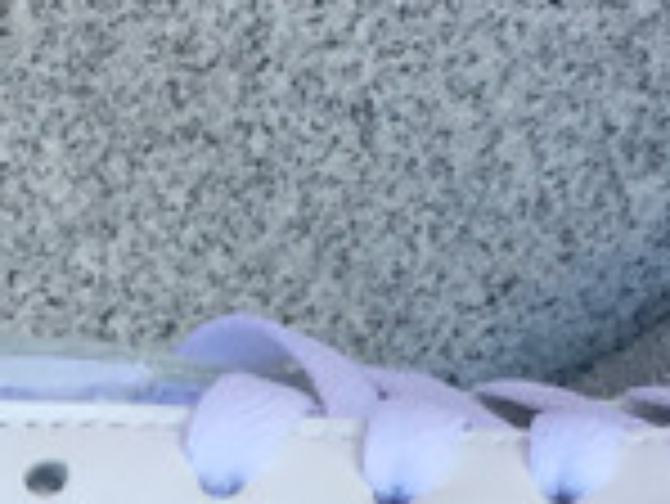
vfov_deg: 7.9
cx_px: 207
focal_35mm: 187
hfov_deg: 10.6
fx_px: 3622
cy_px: 632
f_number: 2.4
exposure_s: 1/214
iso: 25
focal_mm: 3.3
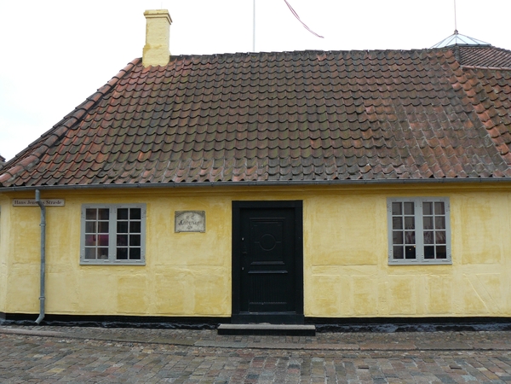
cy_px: 192
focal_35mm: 36
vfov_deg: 39.7
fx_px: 531
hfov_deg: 51.4
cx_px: 256
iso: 100
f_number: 3.6
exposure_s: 1/100
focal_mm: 6
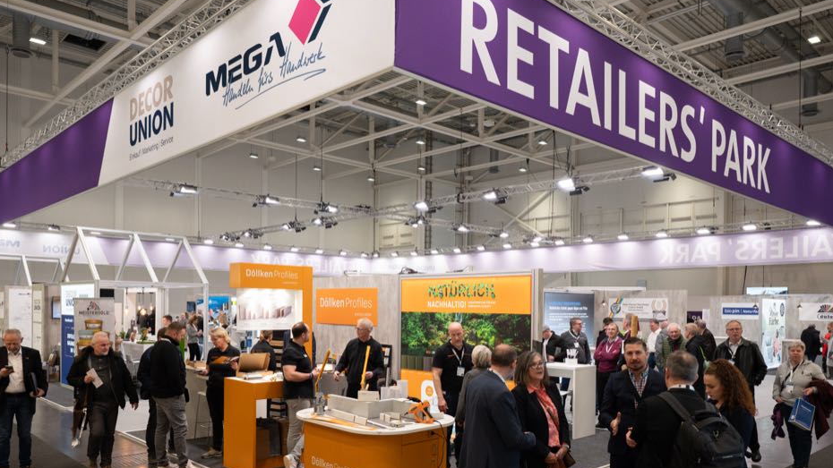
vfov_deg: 42.9
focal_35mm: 27
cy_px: 227
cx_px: 412
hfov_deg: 69.9
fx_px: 596
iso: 1600
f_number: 4
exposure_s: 1/320
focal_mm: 24
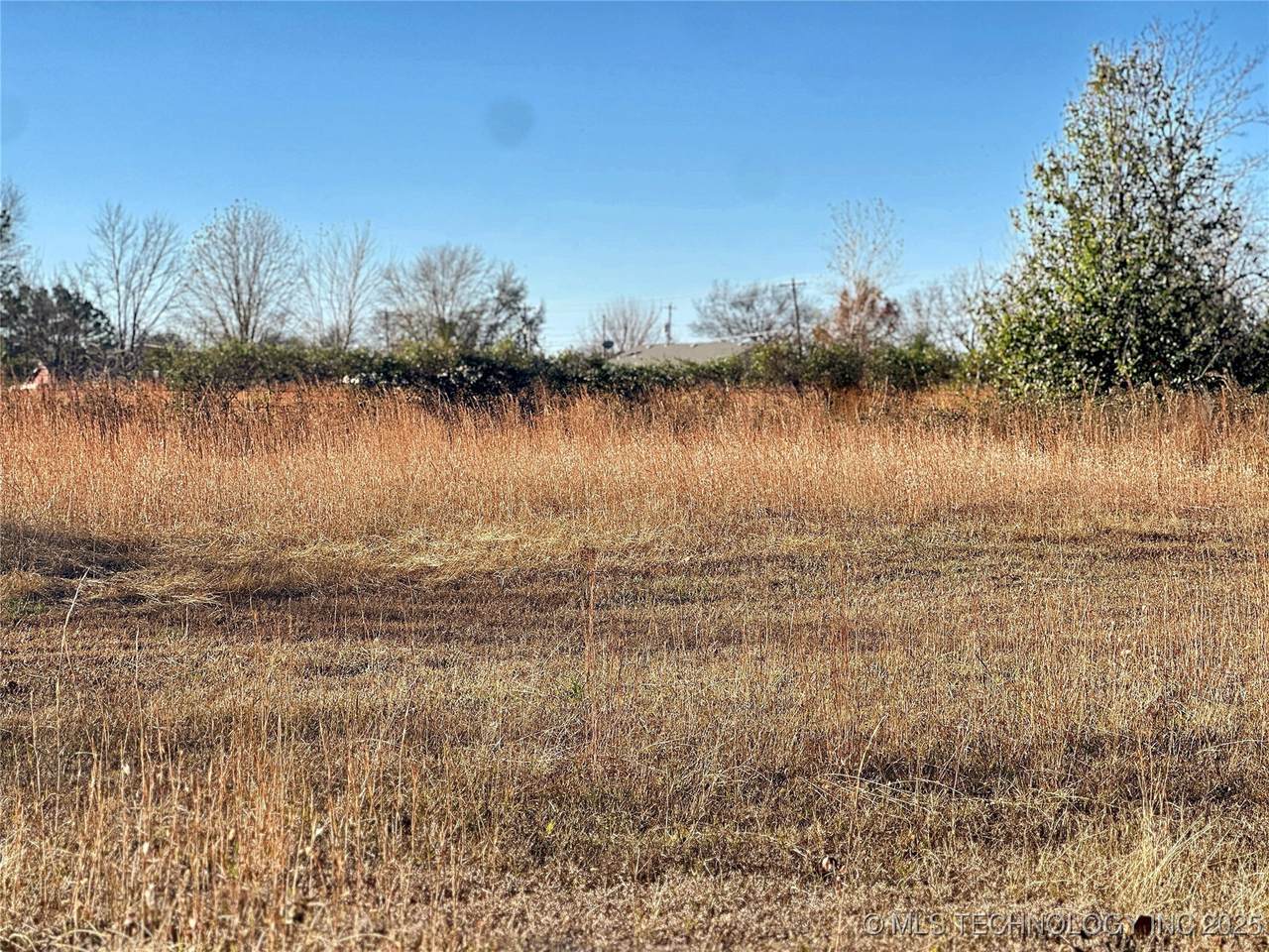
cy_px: 476
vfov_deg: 19.1
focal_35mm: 77
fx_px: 2823
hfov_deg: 25.3
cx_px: 634
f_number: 2.8
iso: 32
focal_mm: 9
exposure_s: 1/523
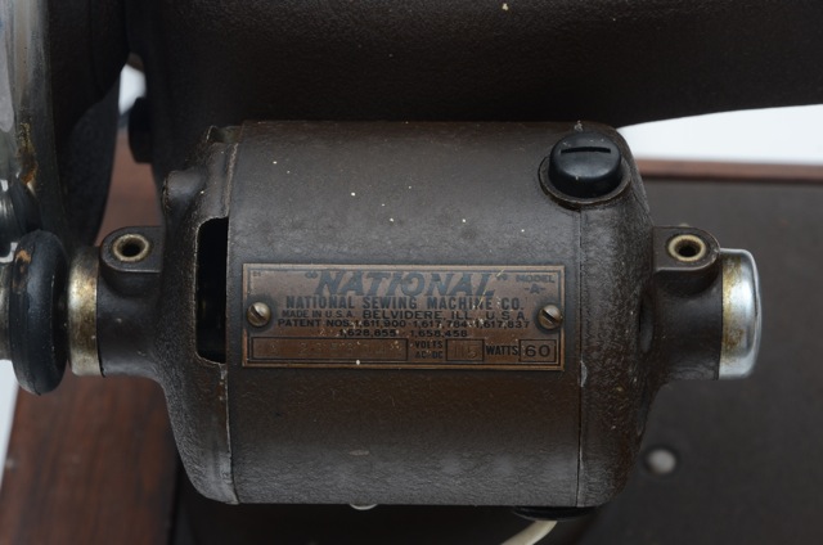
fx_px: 3593
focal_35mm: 158
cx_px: 412
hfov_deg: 13.1
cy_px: 272
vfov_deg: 8.7
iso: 320
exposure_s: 1/60
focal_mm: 105
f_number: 13
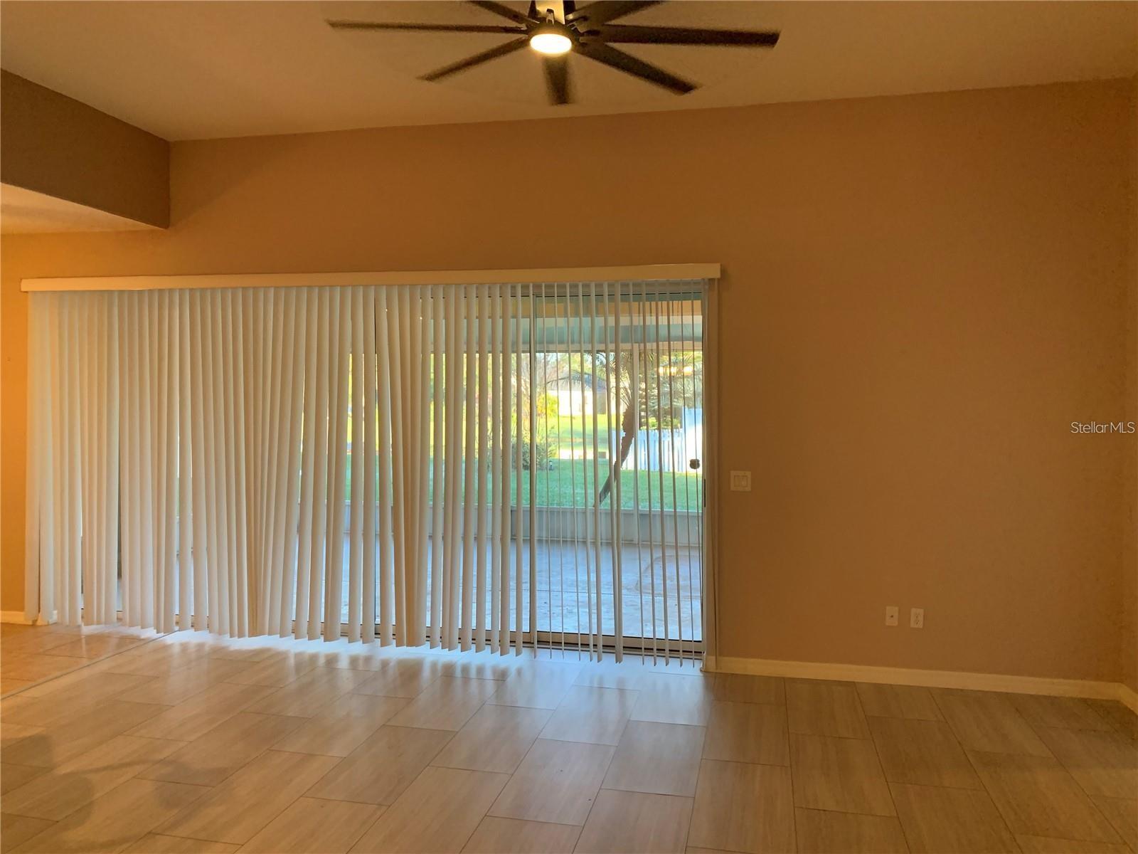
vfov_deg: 53.1
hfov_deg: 67.3
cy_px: 427
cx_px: 569
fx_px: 855
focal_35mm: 26
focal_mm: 4.25
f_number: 1.8
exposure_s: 1/60
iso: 250
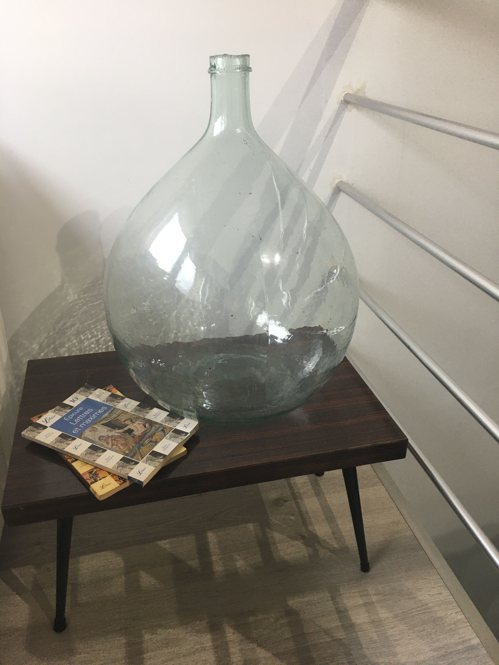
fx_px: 557
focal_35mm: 29
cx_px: 250
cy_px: 332
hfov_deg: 48.2
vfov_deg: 61.7
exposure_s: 1/33
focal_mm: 4.15
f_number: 2.2
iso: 64
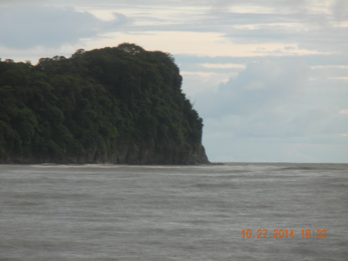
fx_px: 3016
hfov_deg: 6.6
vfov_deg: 5.0
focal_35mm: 300
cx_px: 174
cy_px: 130
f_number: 5.6
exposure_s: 1/1.8
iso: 200
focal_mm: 54
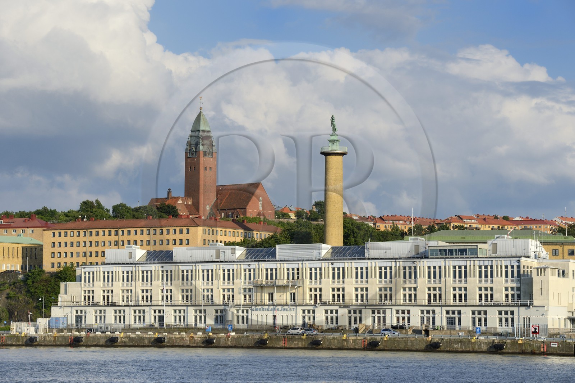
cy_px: 192
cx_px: 288
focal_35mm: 116
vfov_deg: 11.8
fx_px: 1851
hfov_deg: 17.7
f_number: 10
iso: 200
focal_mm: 116
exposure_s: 1/500
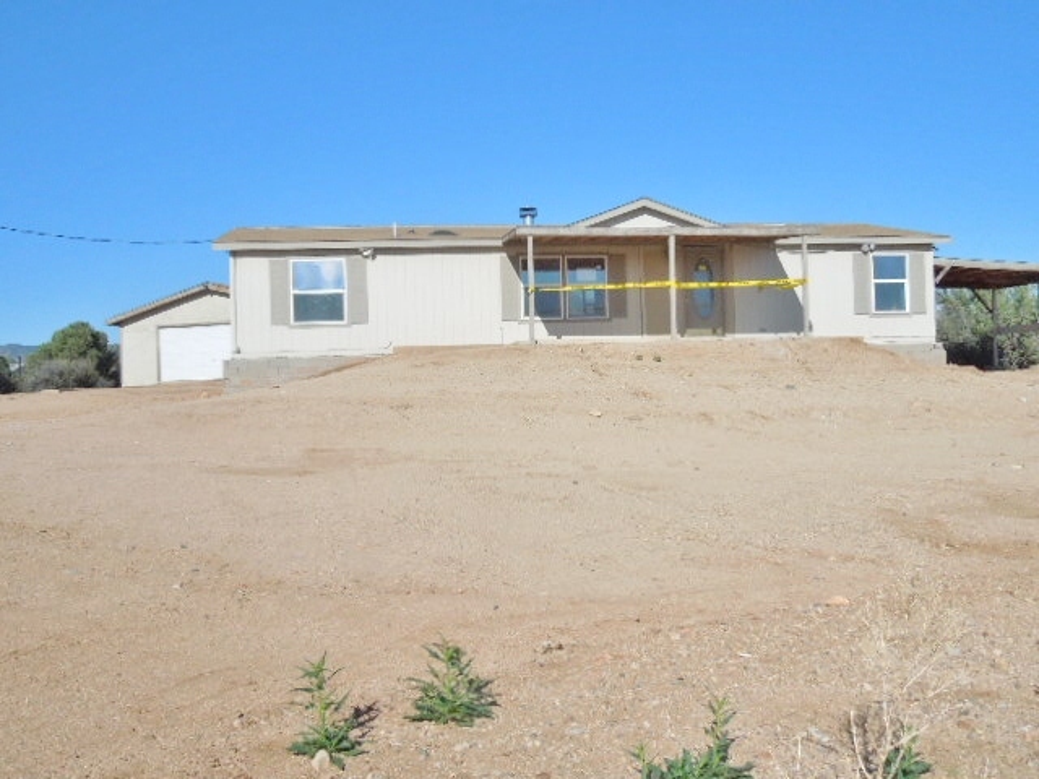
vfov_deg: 40.7
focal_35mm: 35
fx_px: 1051
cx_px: 520
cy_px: 390
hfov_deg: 52.6
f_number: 7.4
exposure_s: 1/1600
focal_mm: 6.3
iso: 400
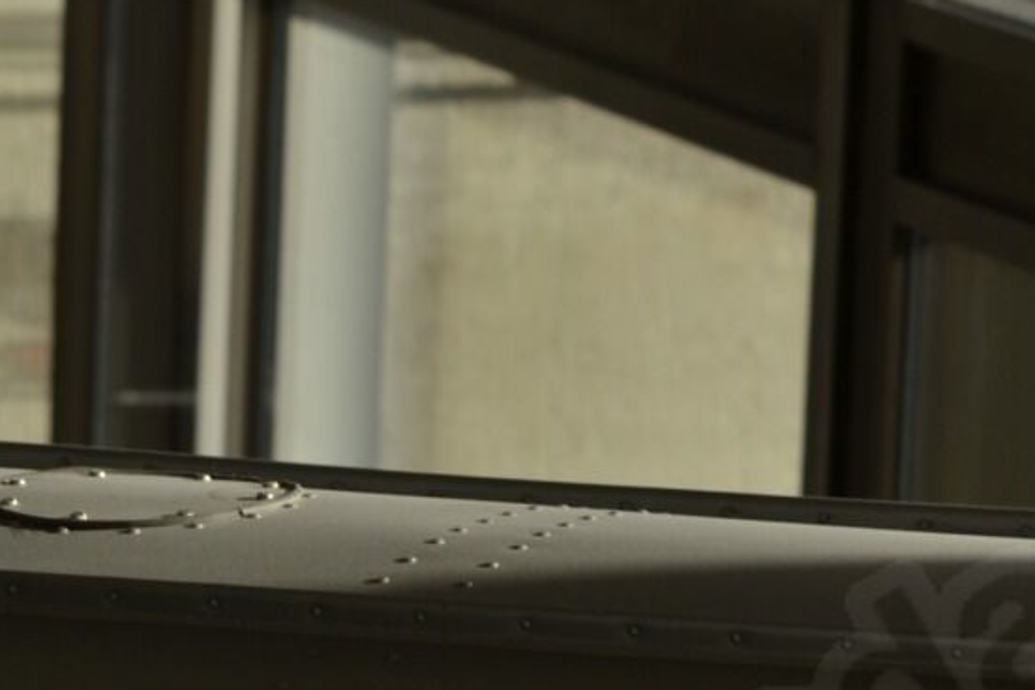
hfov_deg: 6.7
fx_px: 8793
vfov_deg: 4.5
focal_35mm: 306
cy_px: 968
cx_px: 412
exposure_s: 1/200
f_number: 7.1
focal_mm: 55
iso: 100
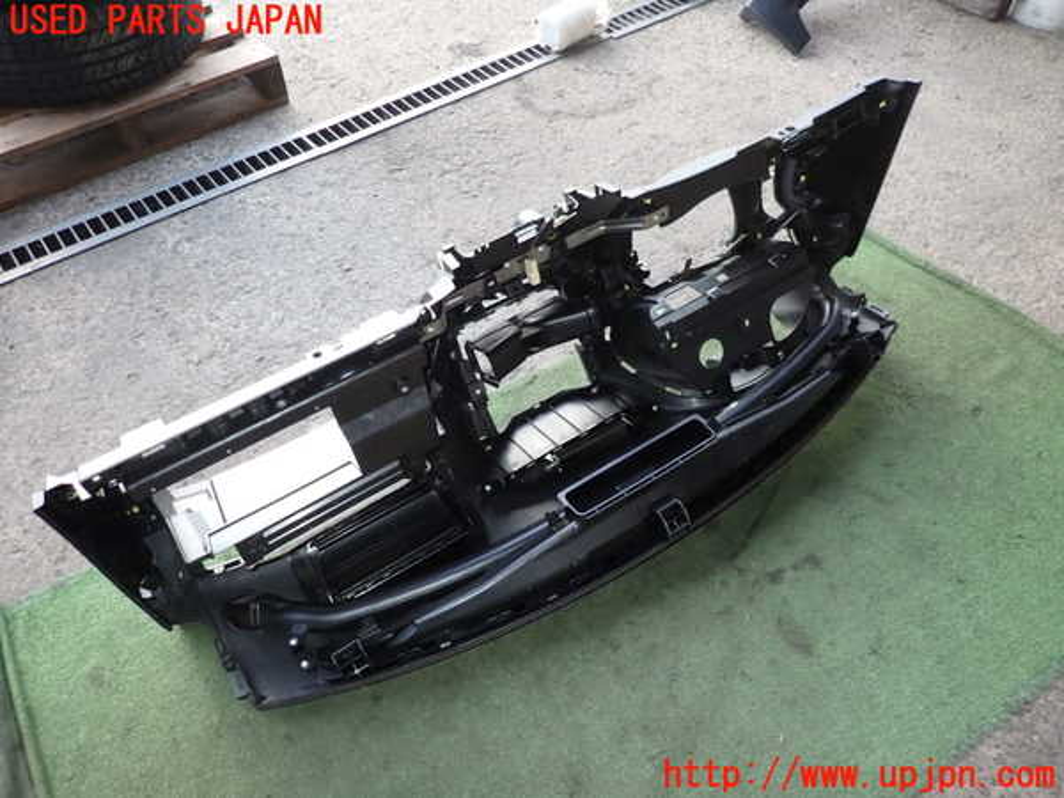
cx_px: 532
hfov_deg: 69.4
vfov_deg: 54.9
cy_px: 399
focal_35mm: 25
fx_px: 768
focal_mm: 4.5
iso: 100
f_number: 2
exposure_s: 1/80
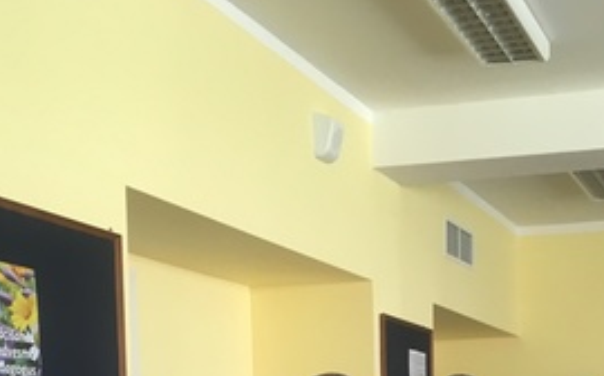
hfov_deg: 27.8
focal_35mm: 73
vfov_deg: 16.6
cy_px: 517
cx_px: 459
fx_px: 1200
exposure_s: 1/33
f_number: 2.2
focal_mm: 4.15
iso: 64
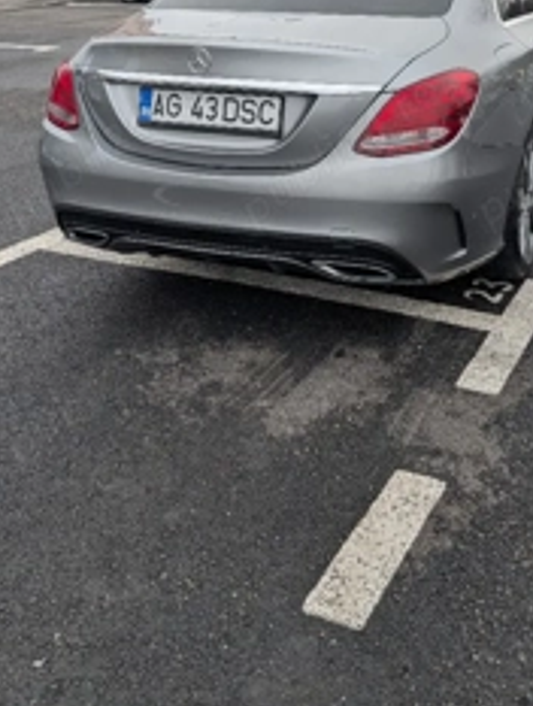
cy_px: 185
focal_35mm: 41
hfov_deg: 34.5
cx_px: 400
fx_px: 838
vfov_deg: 44.3
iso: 20
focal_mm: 6.9
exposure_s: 1/667
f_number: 1.68
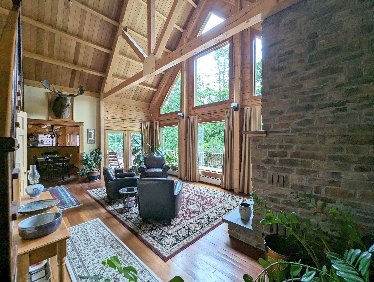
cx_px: 187
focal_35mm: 13
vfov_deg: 90.1
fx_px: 141
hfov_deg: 106.1
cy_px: 141
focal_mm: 1.95
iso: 91
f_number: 2.2
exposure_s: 1/64.4
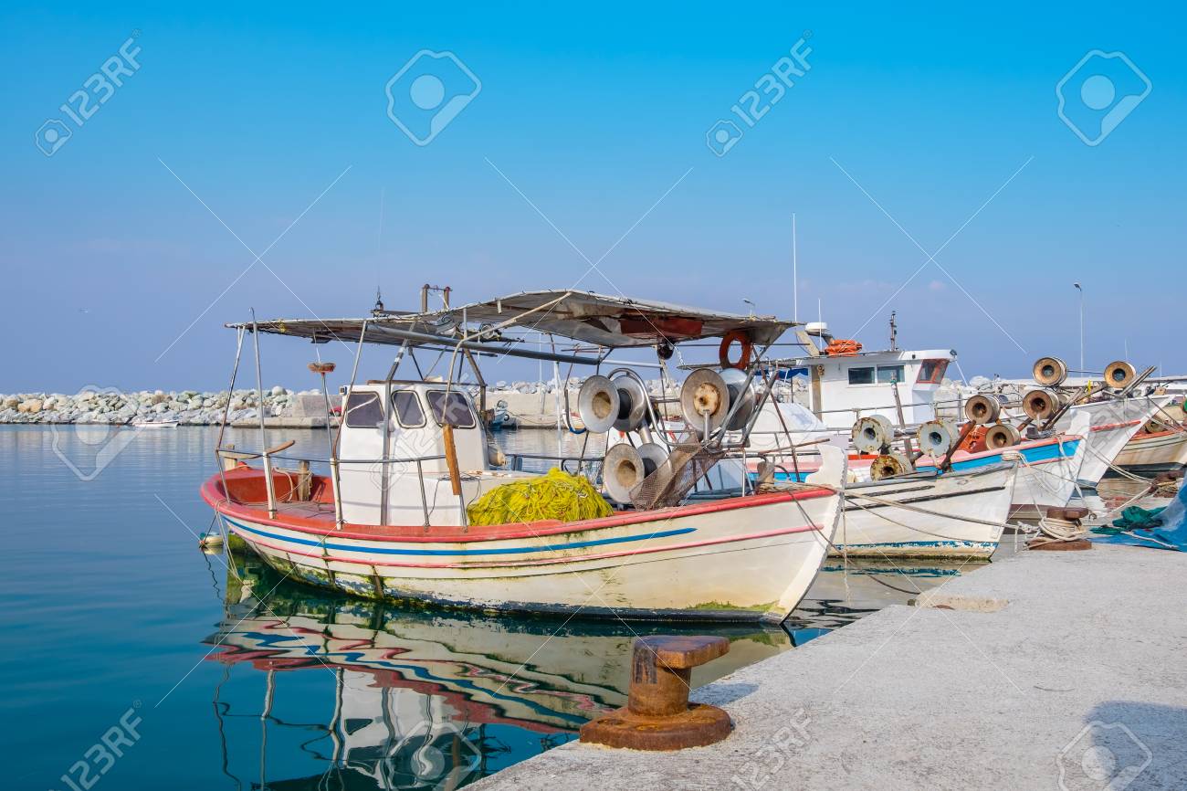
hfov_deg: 53.1
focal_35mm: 36
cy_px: 396
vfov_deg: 36.9
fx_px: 1187
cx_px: 594
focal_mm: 24.3
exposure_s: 1/150
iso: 200
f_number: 10
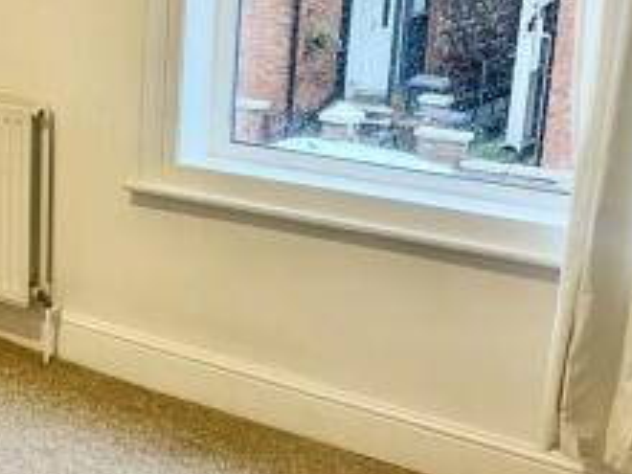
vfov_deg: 21.2
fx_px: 1260
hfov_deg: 26.1
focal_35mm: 69
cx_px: -59
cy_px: 159
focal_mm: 4.2
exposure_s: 1/50
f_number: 1.6
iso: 64
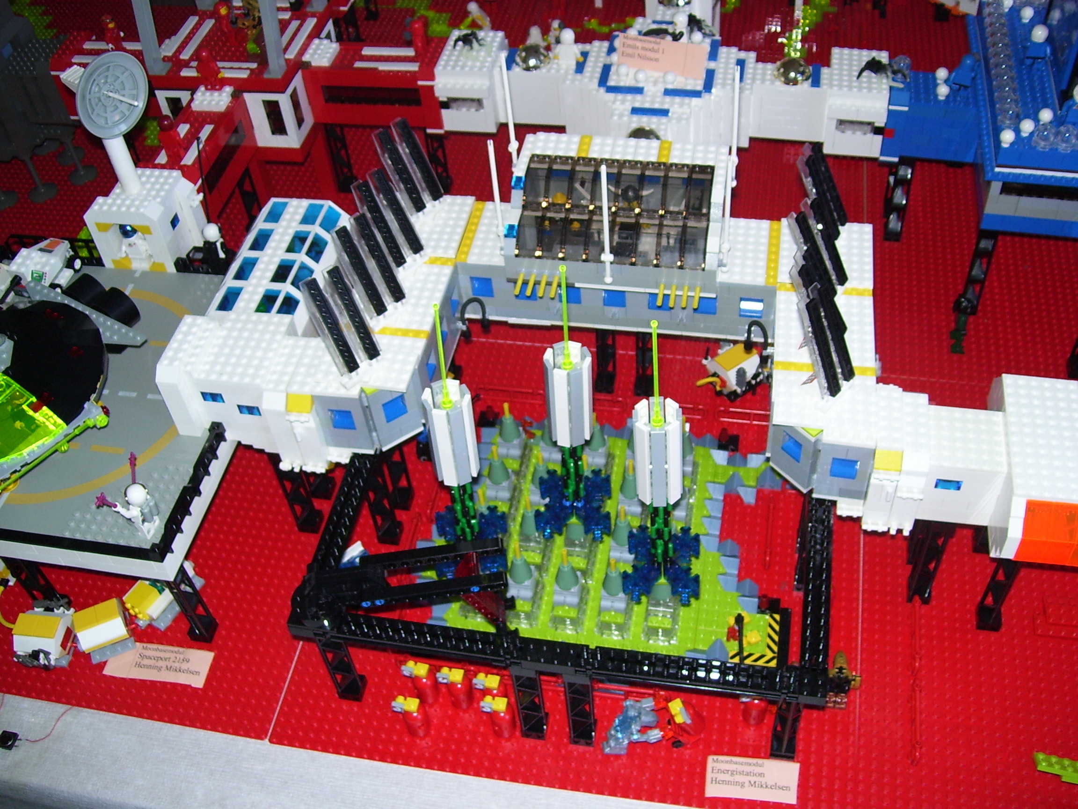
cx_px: 539
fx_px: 1121
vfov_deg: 39.7
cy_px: 404
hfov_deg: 51.4
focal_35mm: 36
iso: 80
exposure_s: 1/60
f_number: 2.7
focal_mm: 6
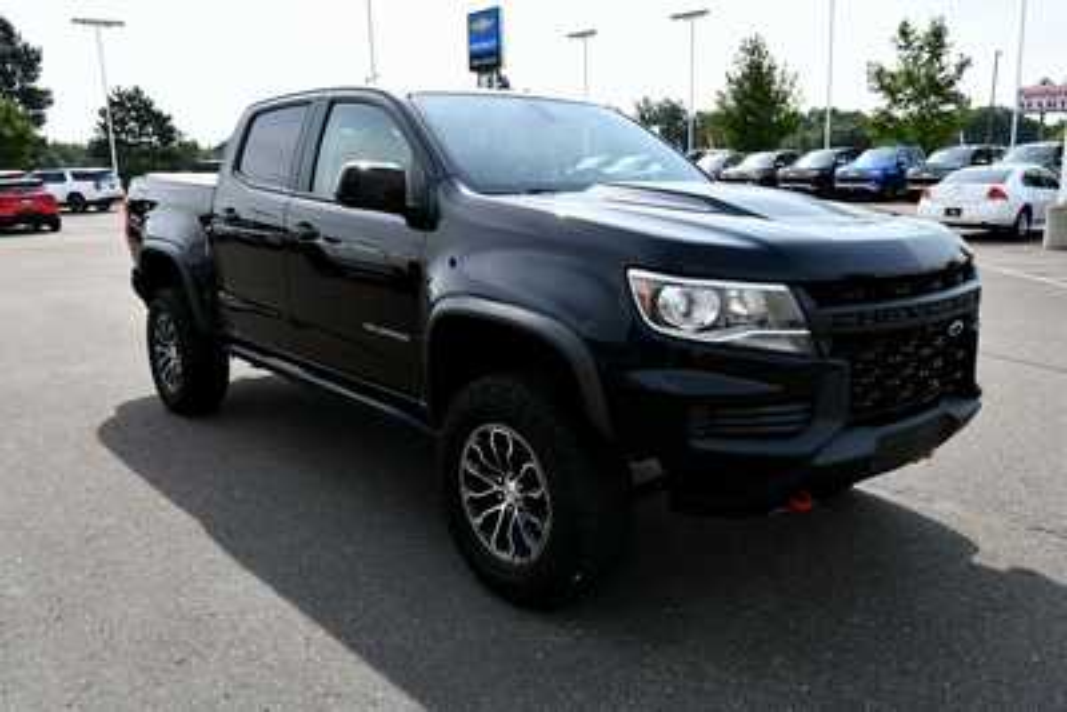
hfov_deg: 61.9
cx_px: 534
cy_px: 356
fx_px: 889
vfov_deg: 43.6
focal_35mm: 30
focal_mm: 20
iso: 140
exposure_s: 1/250
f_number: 8
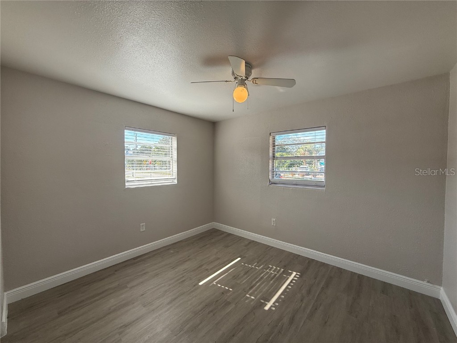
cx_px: 228
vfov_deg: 85.7
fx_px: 185
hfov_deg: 102.1
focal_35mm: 14
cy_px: 172
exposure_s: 1/312
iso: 64
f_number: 2.2
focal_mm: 2.22
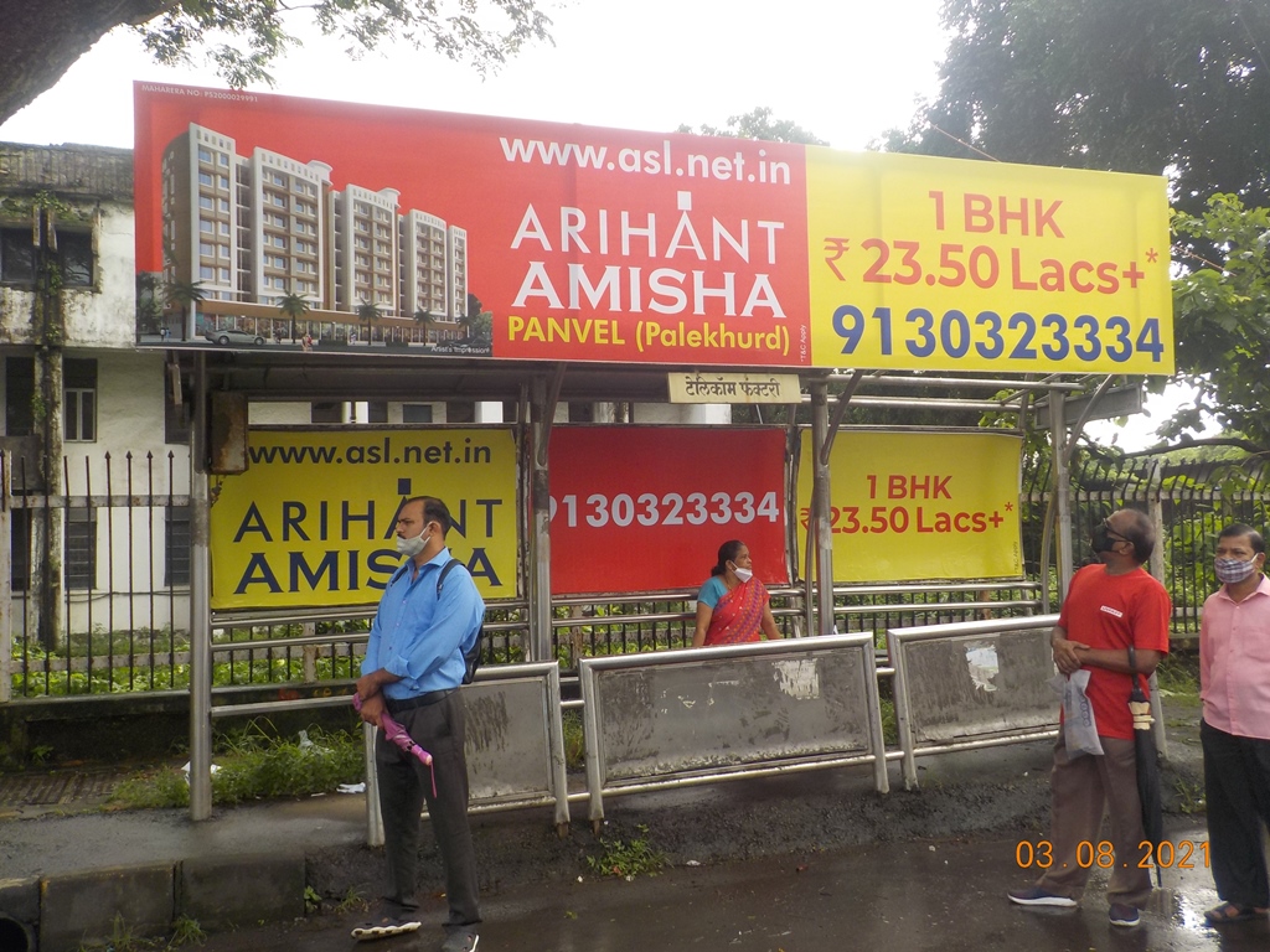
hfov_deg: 60.0
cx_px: 635
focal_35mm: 30
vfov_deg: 46.8
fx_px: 1101
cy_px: 476
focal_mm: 4.1
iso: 125
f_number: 3.3
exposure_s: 1/250
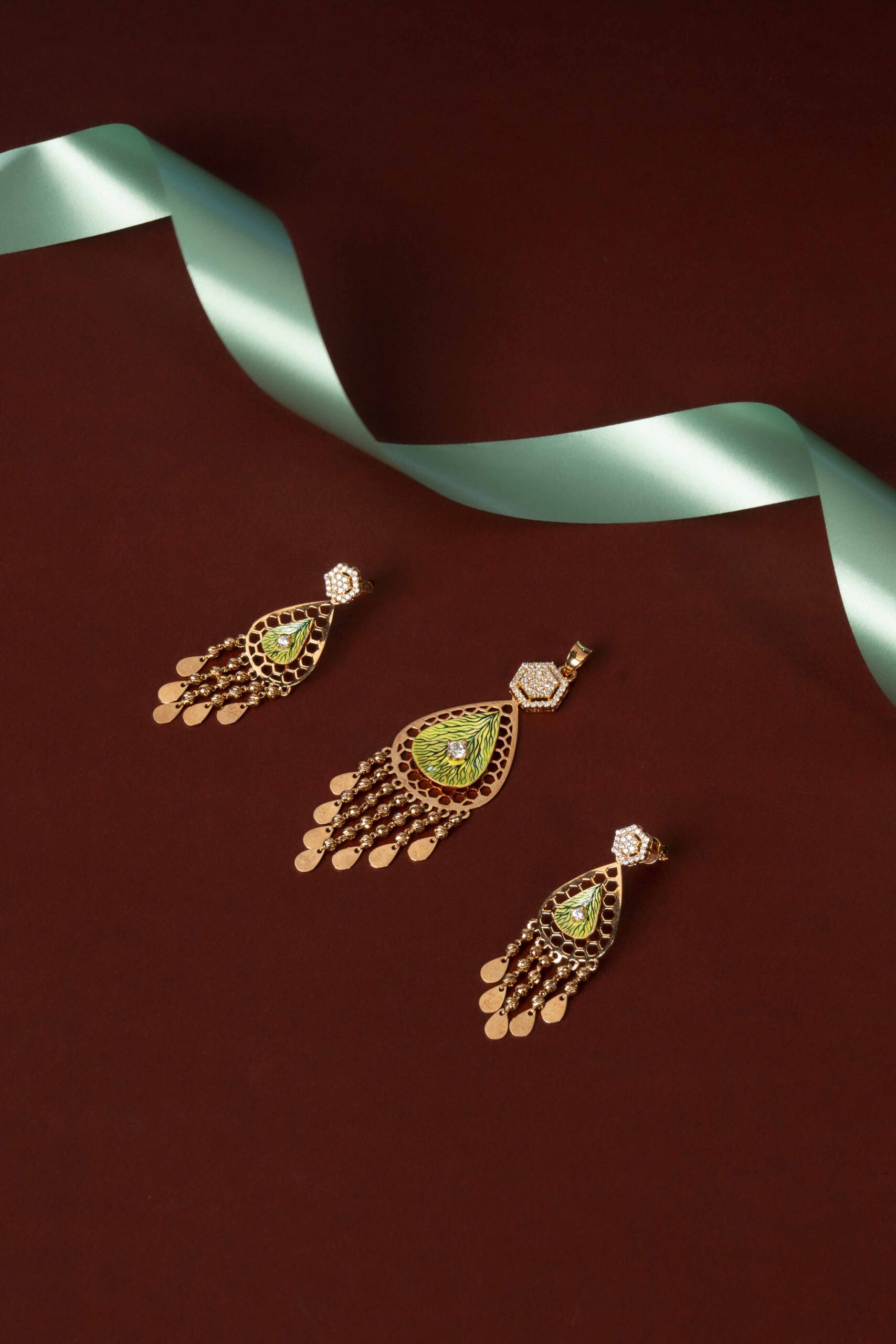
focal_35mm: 105
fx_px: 3919
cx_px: 448
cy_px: 672
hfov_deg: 13.0
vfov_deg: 19.5
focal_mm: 70
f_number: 16
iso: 100
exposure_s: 1/6
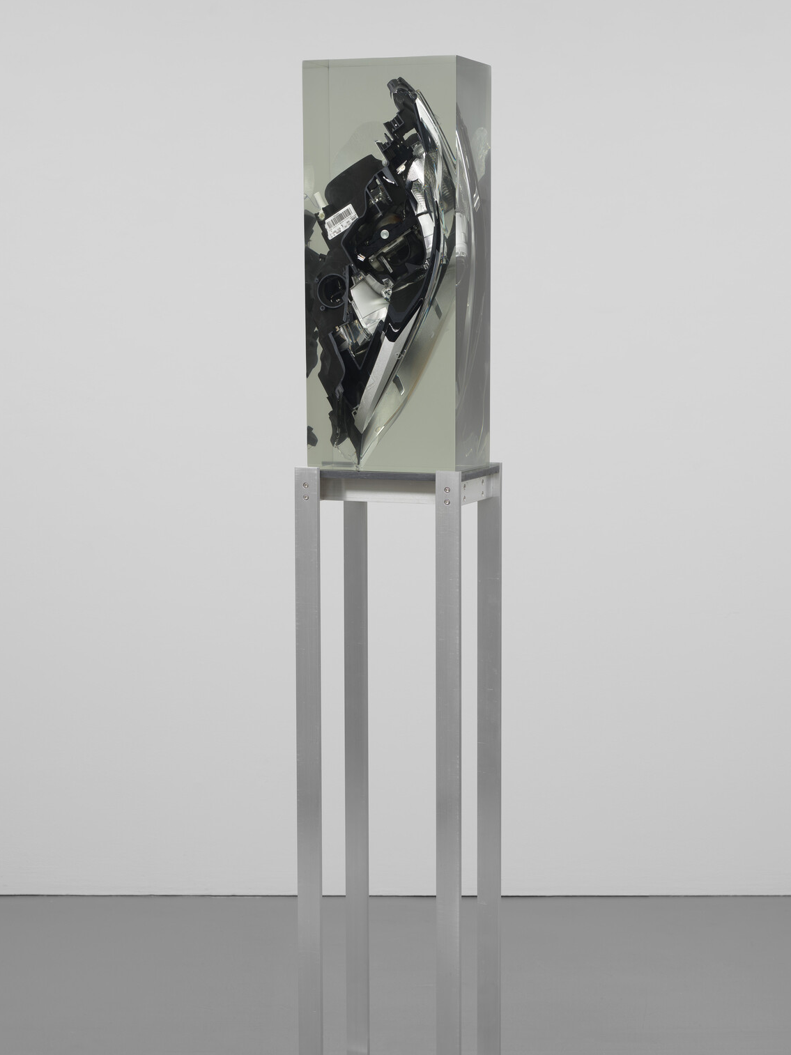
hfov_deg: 21.3
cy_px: 647
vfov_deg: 28.1
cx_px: 399
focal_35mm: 69
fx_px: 2103
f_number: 11
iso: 64
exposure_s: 1/125
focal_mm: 80
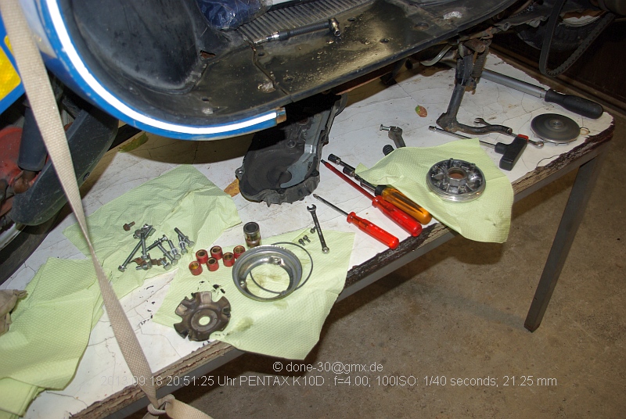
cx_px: 313
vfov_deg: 41.4
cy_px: 210
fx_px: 555
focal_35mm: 32
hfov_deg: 58.8
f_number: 4
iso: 100
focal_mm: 21.25
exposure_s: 1/40
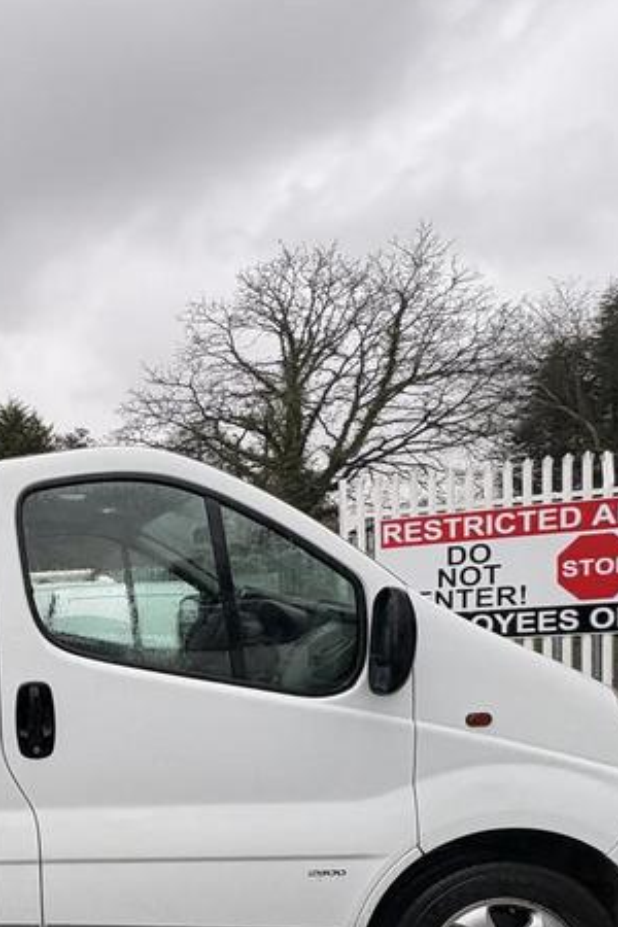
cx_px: -62
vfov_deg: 61.0
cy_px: 667
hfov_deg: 37.6
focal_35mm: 29
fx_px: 747
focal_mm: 2.22
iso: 40
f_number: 2.2
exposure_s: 1/144
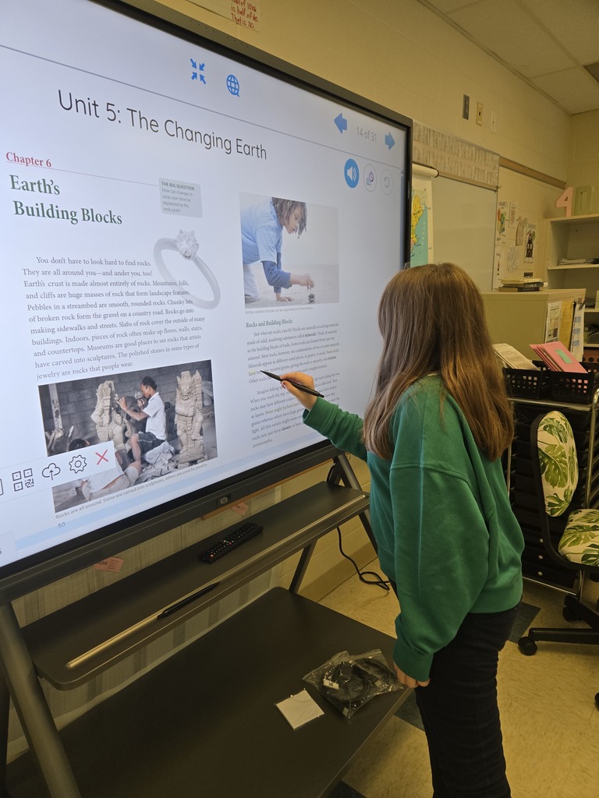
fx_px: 531
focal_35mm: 23
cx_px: 300
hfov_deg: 58.9
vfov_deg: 73.9
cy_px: 399
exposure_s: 1/120
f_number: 1.8
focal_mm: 5.4
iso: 125
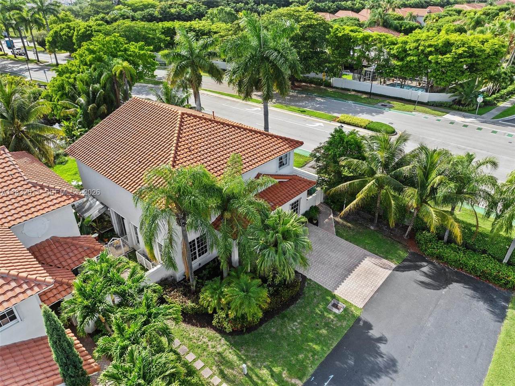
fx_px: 357
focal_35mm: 24
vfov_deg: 56.8
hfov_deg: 71.6
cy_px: 193
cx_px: 258
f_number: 2.8
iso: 100
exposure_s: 1/400
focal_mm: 12.29
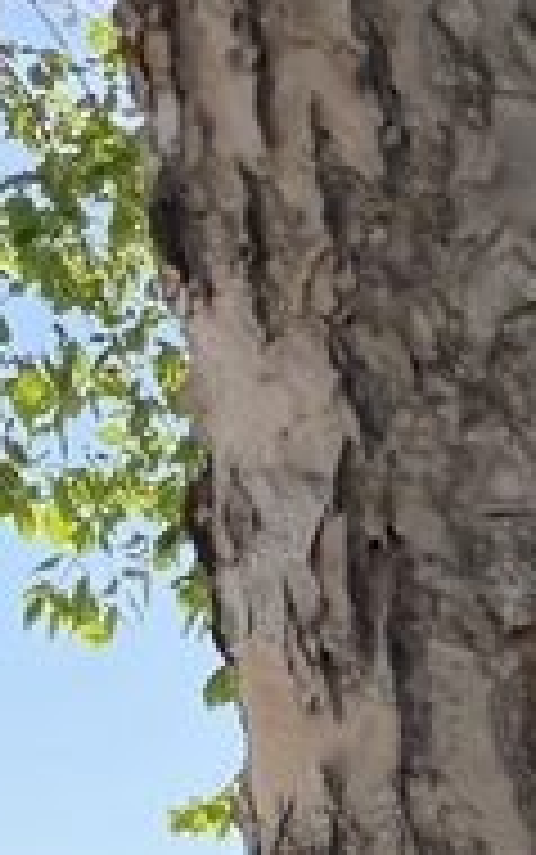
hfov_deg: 8.1
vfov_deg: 12.3
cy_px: 1998
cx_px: 1658
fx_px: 3197
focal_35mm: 137
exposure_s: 1/2611
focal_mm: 6.76
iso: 100
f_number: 1.78
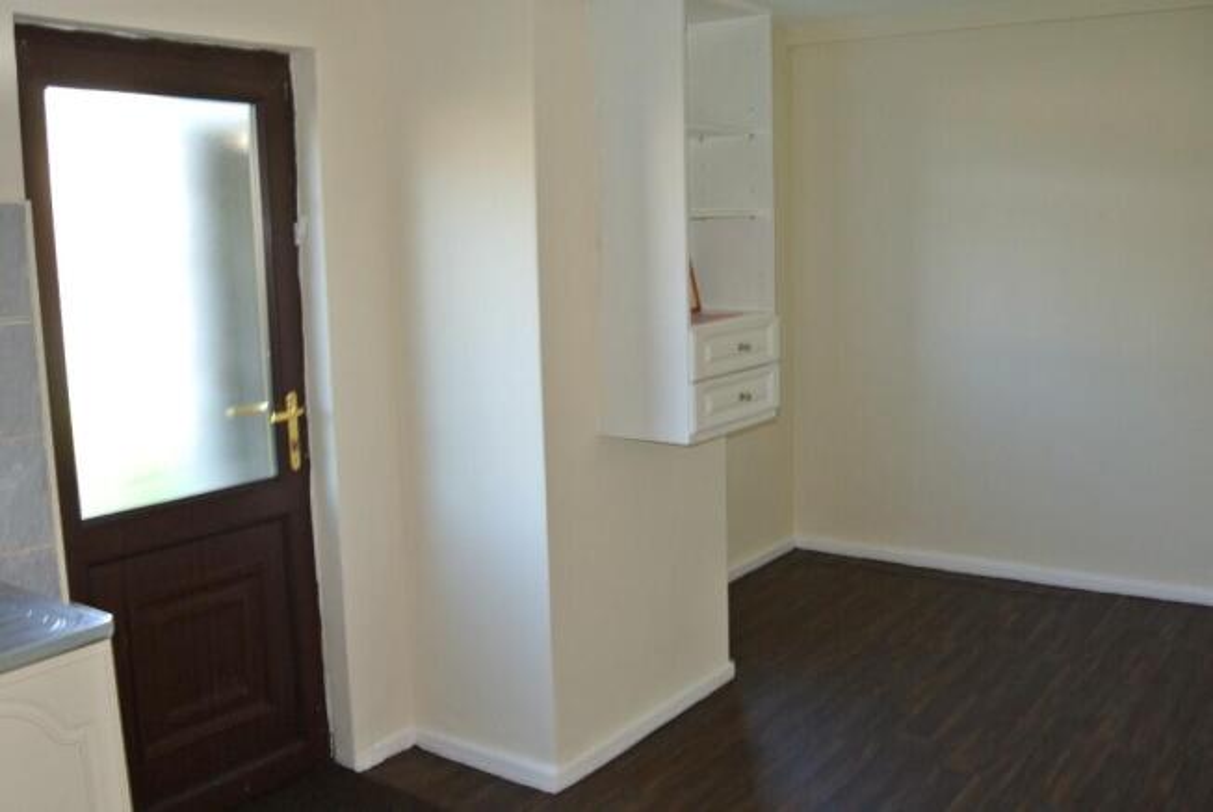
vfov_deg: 40.1
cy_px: 406
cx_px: 606
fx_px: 1113
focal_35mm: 33
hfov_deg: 57.2
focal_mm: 12.5
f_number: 3.8
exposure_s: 1/60
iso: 360
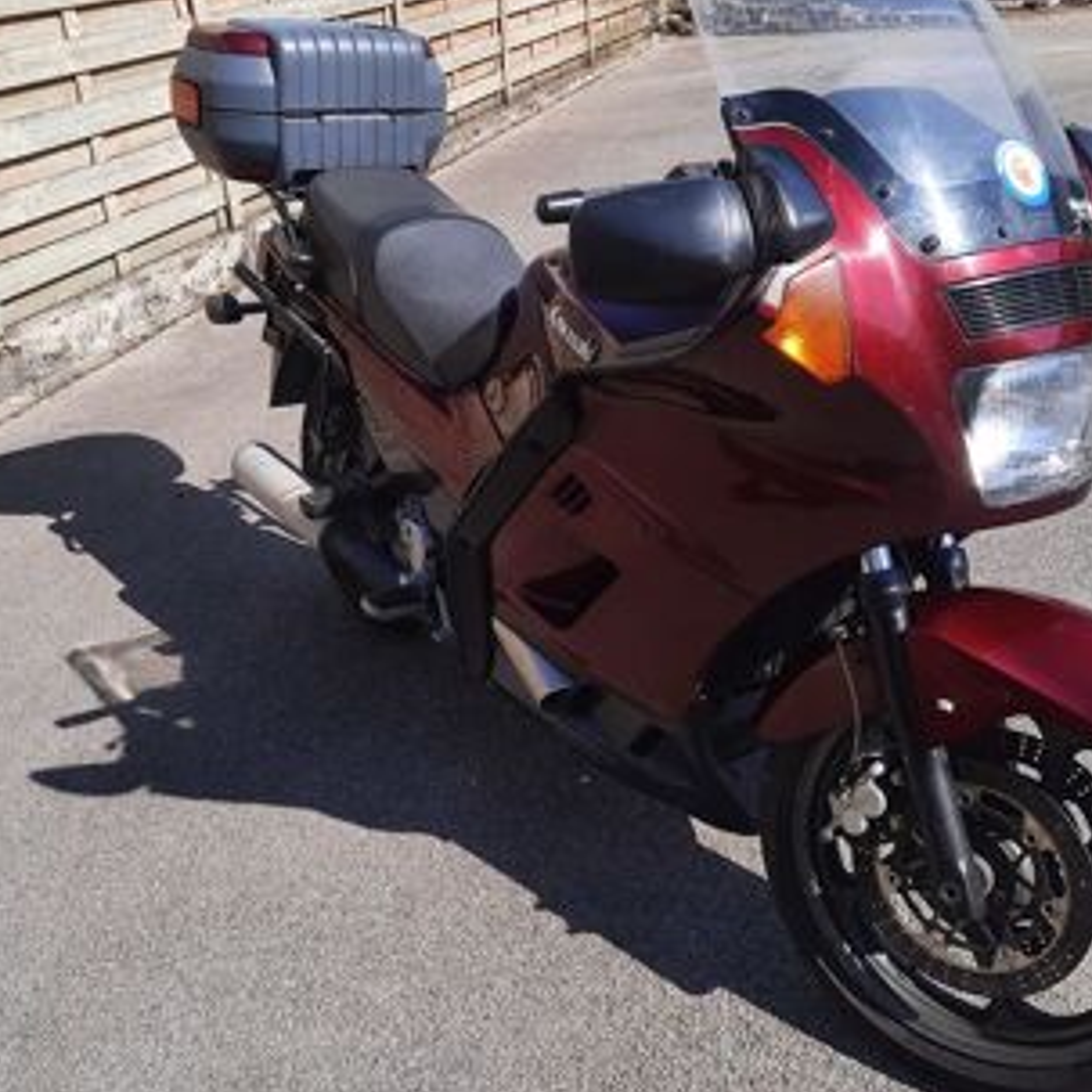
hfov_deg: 47.2
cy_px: 541
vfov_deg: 47.2
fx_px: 1249
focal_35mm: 35
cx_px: 544
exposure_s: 1/787
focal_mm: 4.6
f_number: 2
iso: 32
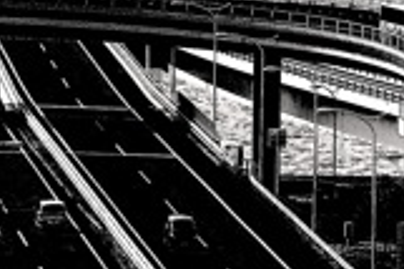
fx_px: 5899
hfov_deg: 3.9
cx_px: 10
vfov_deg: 2.6
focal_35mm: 526
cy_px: -381
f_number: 13
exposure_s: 1/250
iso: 200
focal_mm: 55
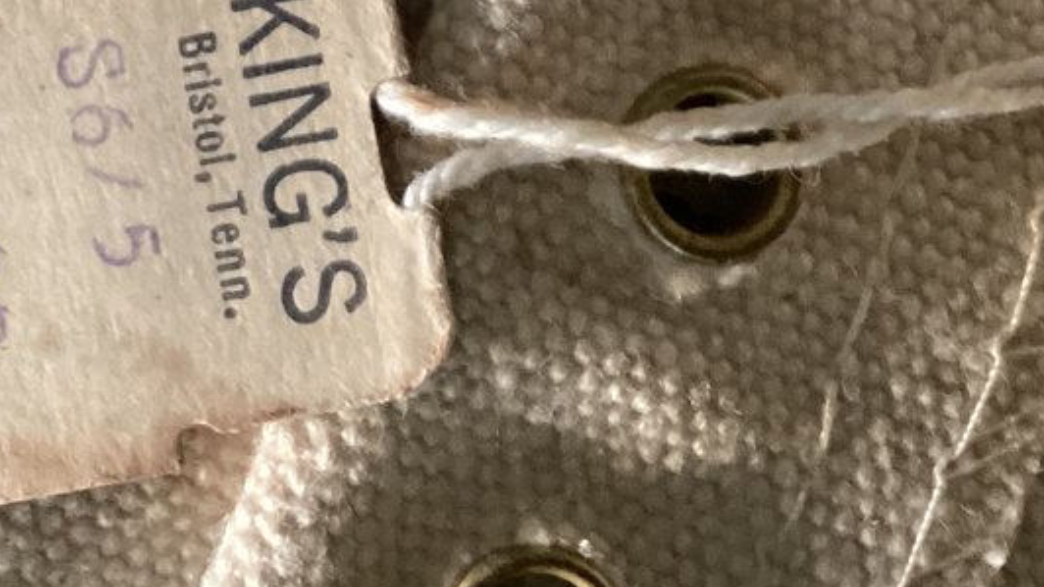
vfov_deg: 12.2
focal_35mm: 96
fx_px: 2657
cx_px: 368
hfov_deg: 22.2
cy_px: -189
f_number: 2.4
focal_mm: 3.3
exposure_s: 1/60
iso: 400
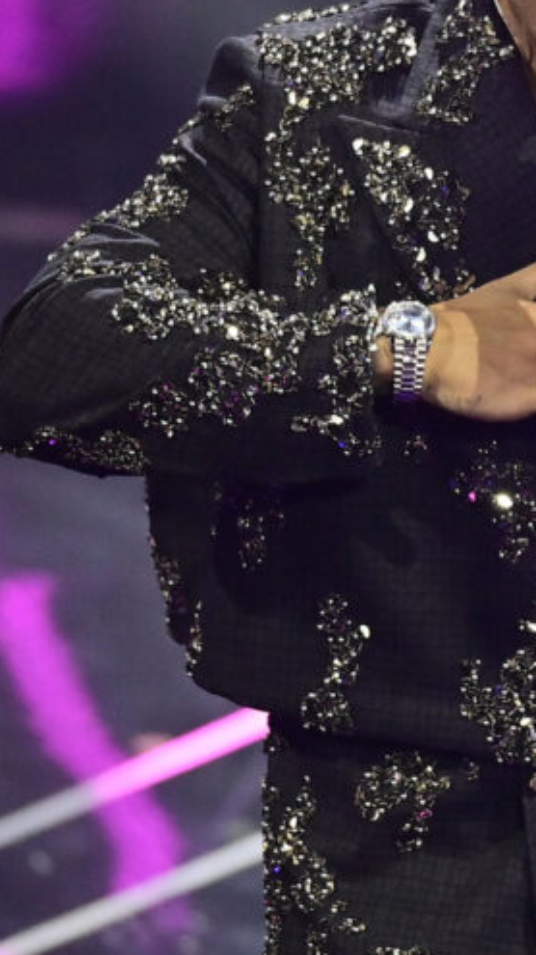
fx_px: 16443
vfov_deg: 3.3
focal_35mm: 650
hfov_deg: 1.9
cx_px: 540
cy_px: 253
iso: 4000
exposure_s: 1/500
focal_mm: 300
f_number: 2.8
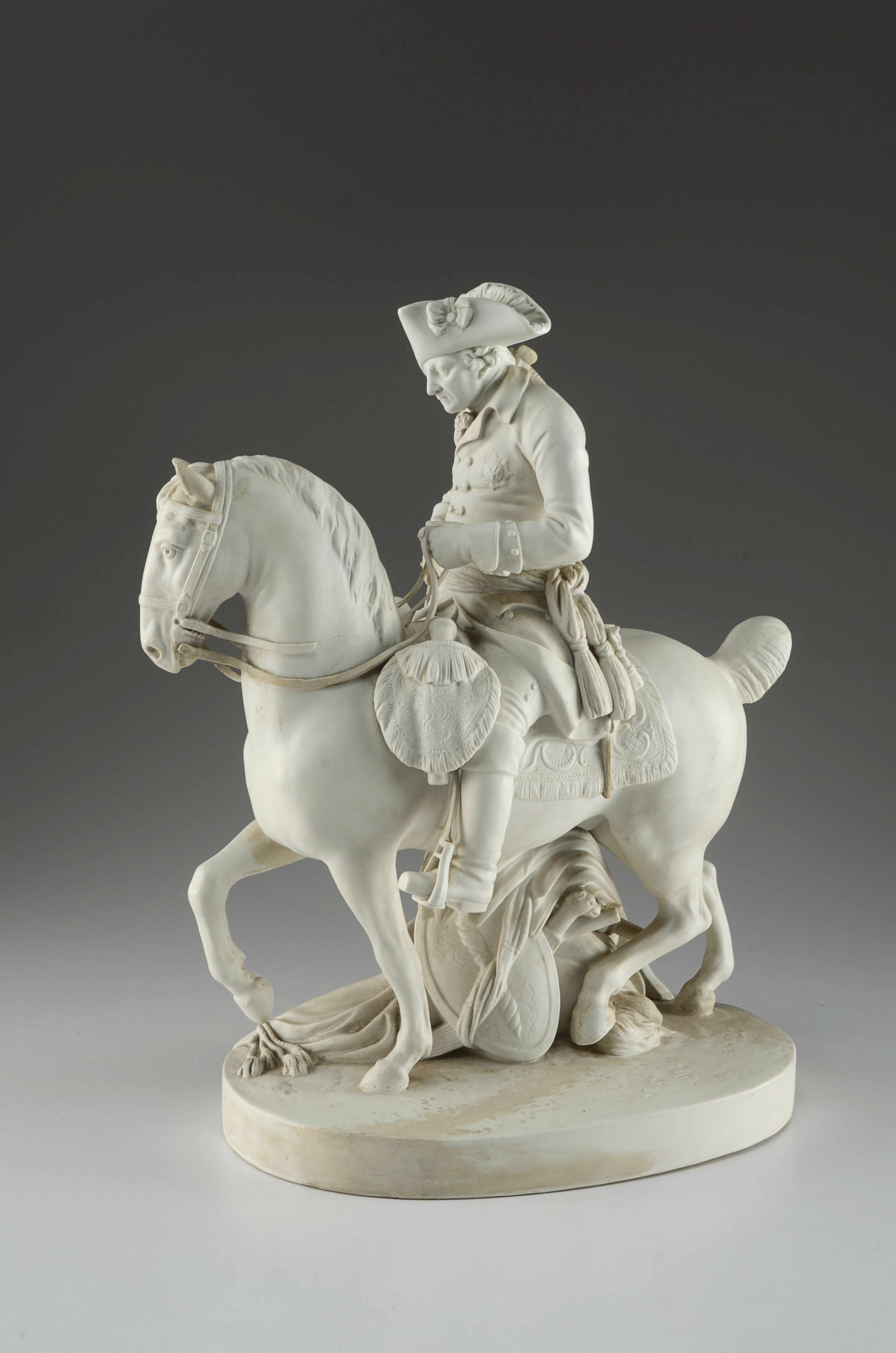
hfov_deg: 23.7
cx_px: 448
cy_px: 676
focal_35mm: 57
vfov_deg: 35.1
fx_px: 2137
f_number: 16
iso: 100
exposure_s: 1/80
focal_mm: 38
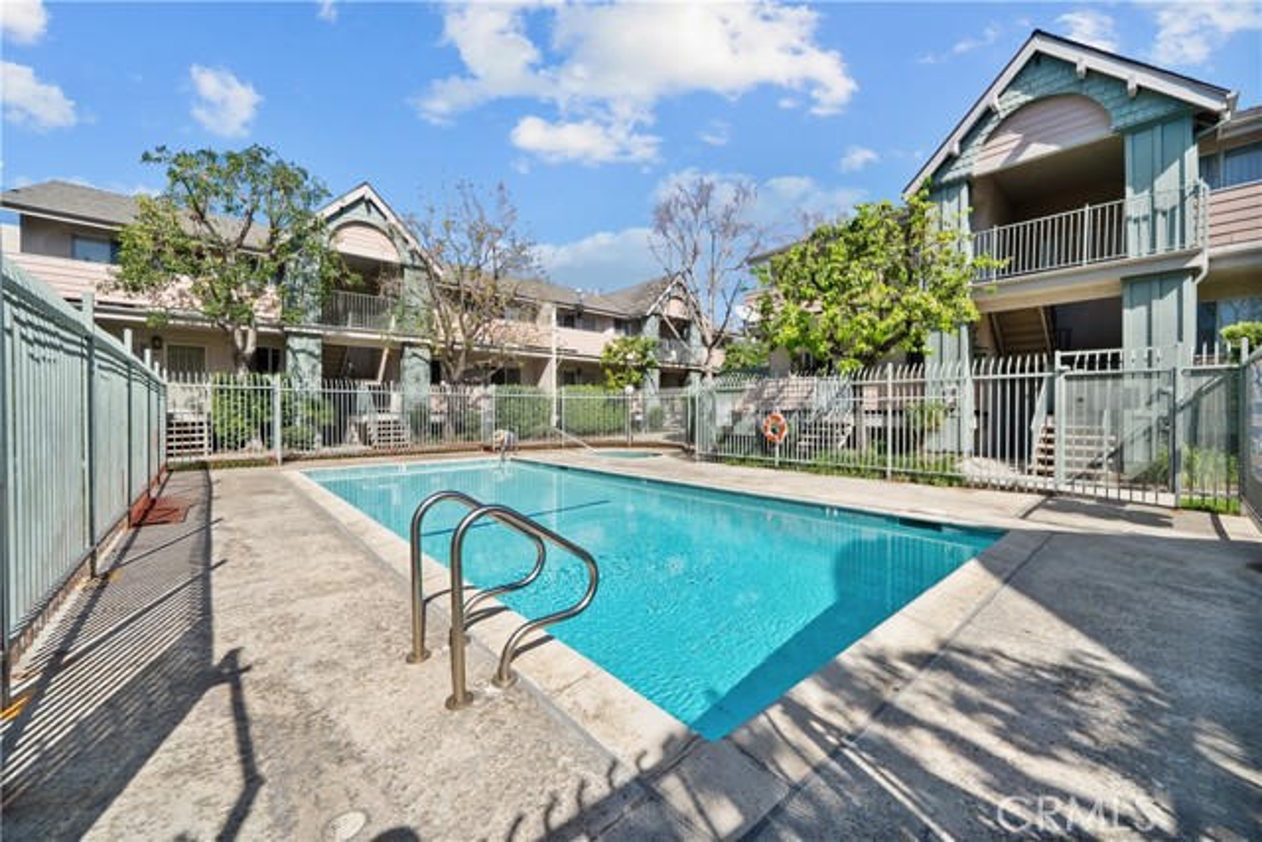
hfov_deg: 108.3
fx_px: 456
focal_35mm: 13
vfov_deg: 85.5
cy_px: 421
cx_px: 631
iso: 100
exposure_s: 1/100
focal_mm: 13
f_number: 10
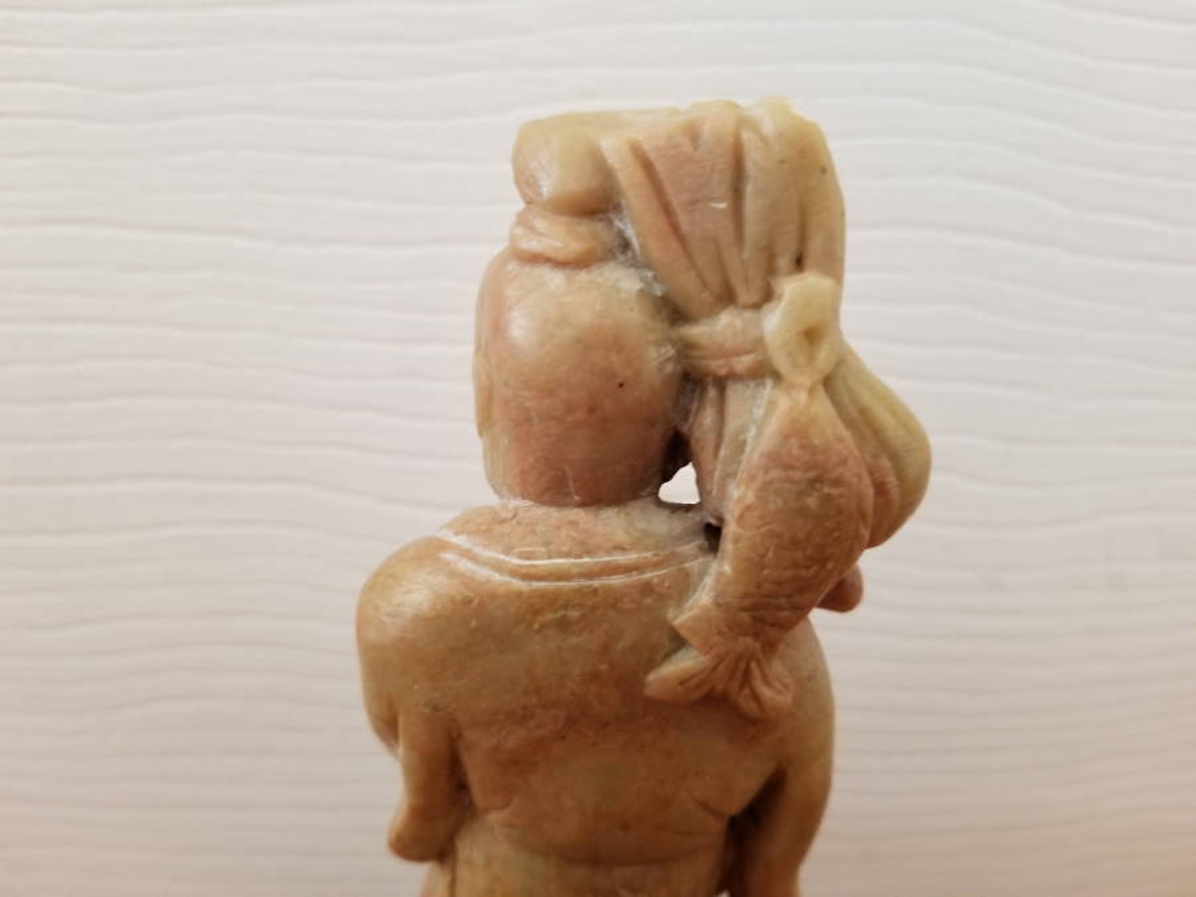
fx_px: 898
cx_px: 598
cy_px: 448
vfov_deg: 53.1
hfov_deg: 67.3
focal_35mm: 26
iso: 200
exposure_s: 1/11
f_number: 1.7
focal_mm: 4.25
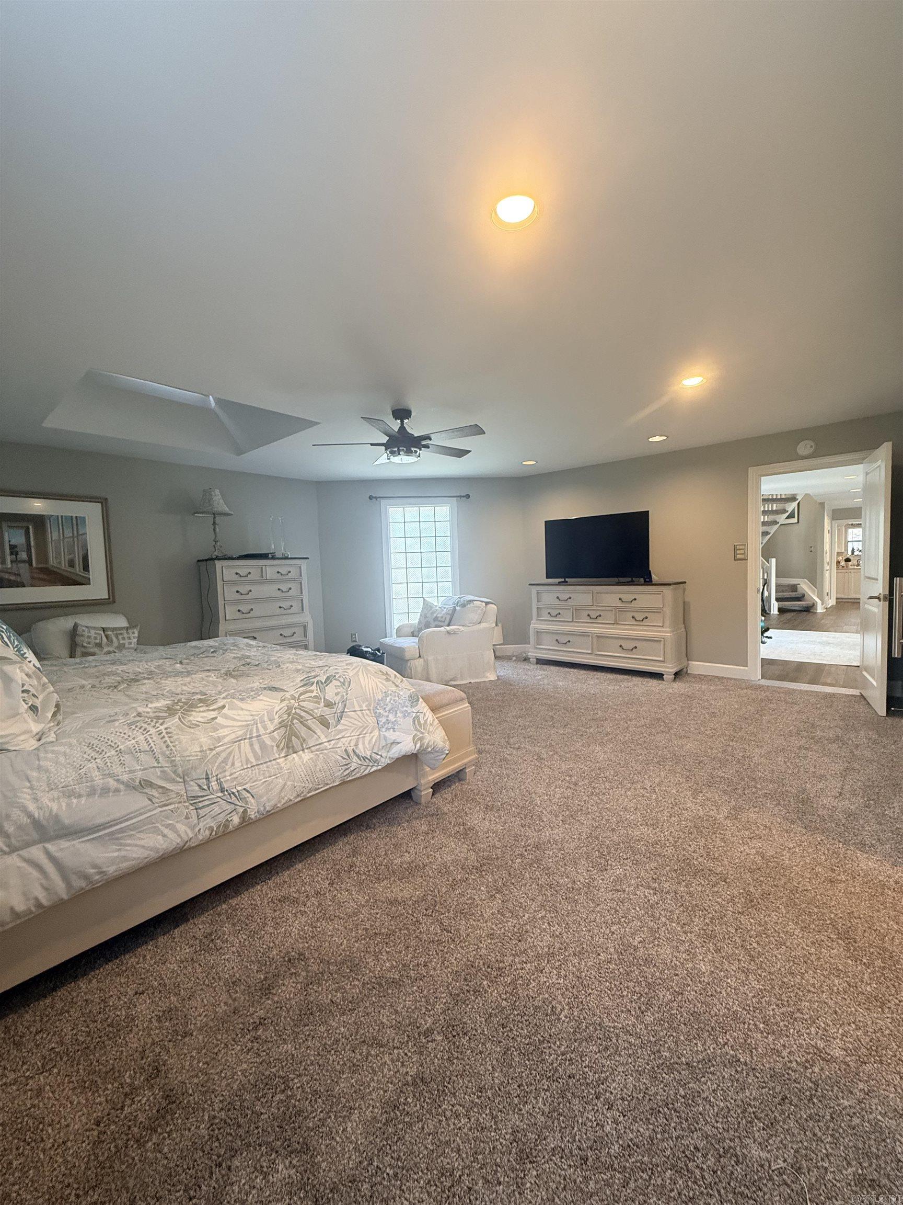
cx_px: 452
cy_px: 602
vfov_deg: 102.1
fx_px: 487
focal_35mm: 14
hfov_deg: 85.7
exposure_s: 1/120
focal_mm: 2.22
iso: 400
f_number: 2.2
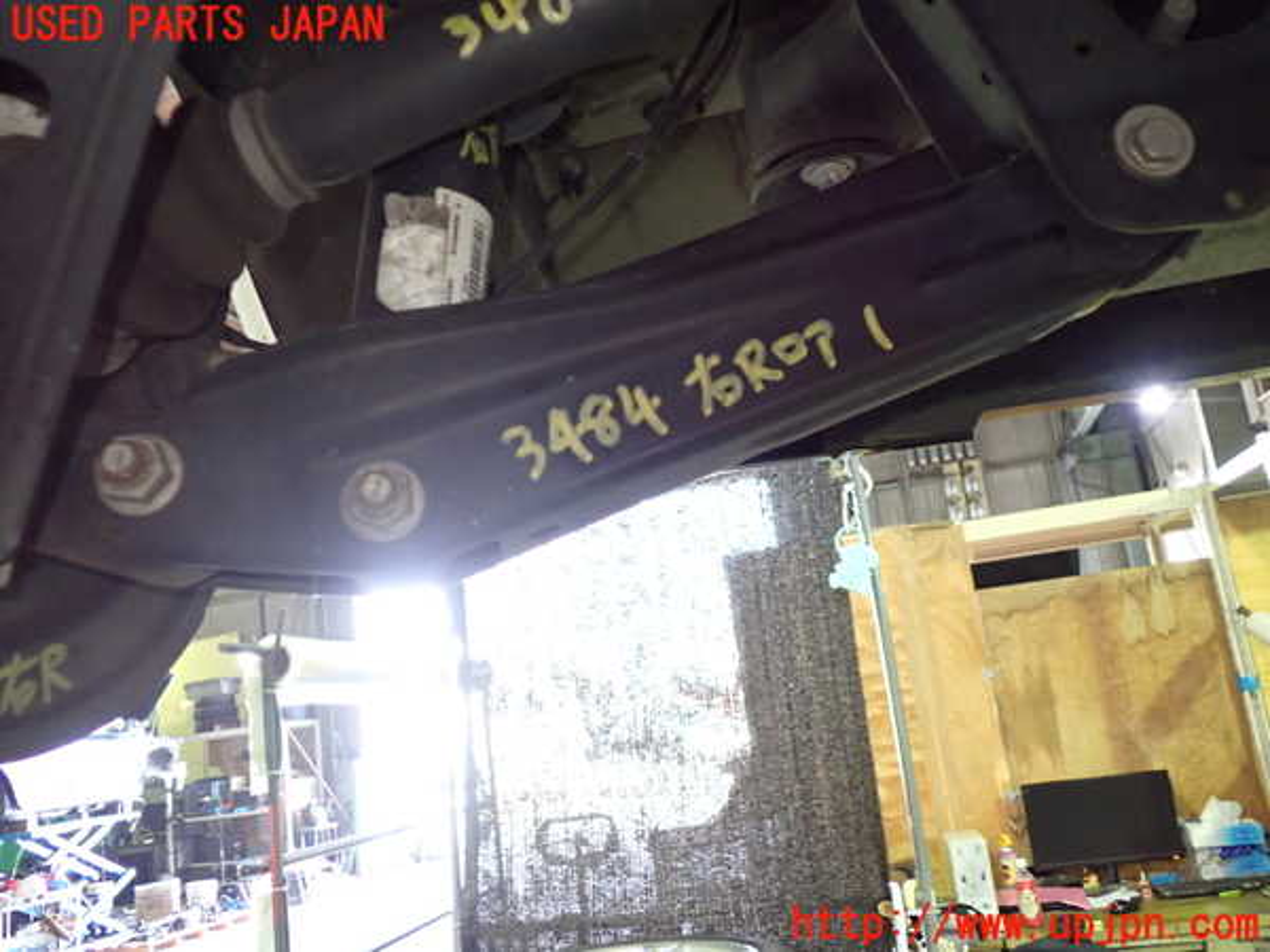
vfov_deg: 46.8
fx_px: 1101
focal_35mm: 30
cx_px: 635
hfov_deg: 60.0
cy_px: 476
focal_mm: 5.4
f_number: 2.3
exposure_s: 1/30
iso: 800
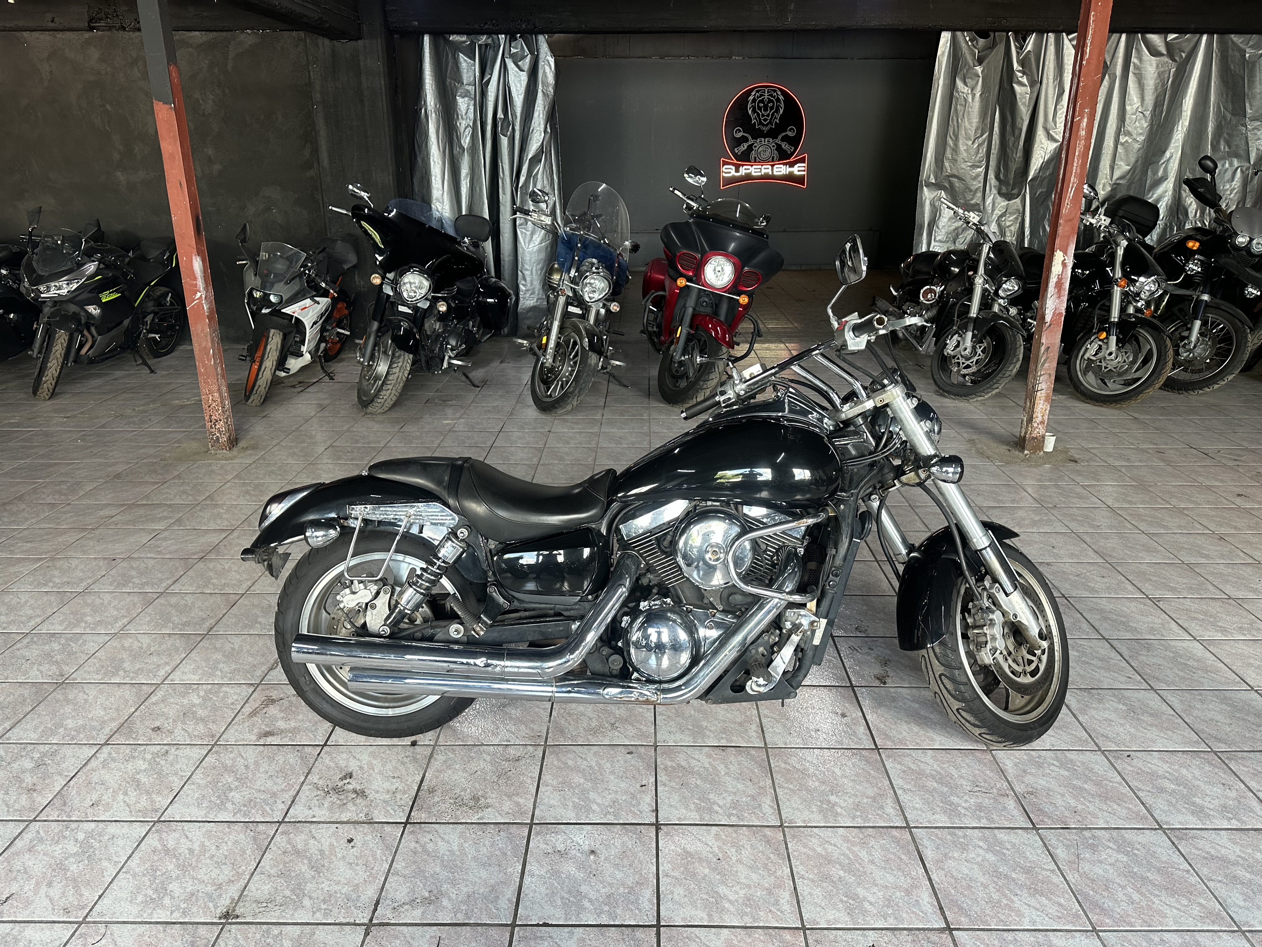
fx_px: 875
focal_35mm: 24
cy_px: 474
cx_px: 631
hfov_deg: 71.6
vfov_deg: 56.8
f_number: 1.78
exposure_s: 1/60
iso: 160
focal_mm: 6.86
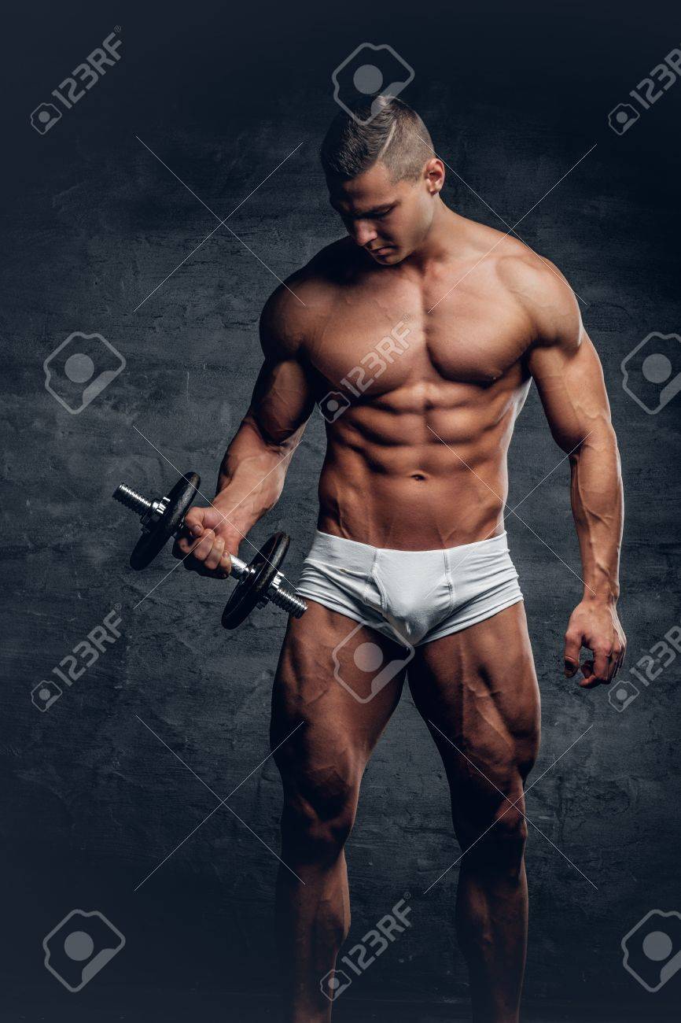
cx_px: 340
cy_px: 512
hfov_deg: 16.3
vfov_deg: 24.2
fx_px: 2385
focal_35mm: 84
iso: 200
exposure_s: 1/180
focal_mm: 56
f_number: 11
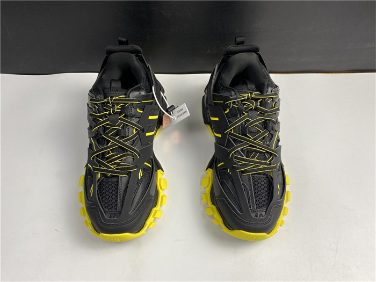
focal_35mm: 26
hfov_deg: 67.3
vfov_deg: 53.1
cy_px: 141
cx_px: 188
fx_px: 282
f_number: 1.8
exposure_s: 1/100
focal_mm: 4.25
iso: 64
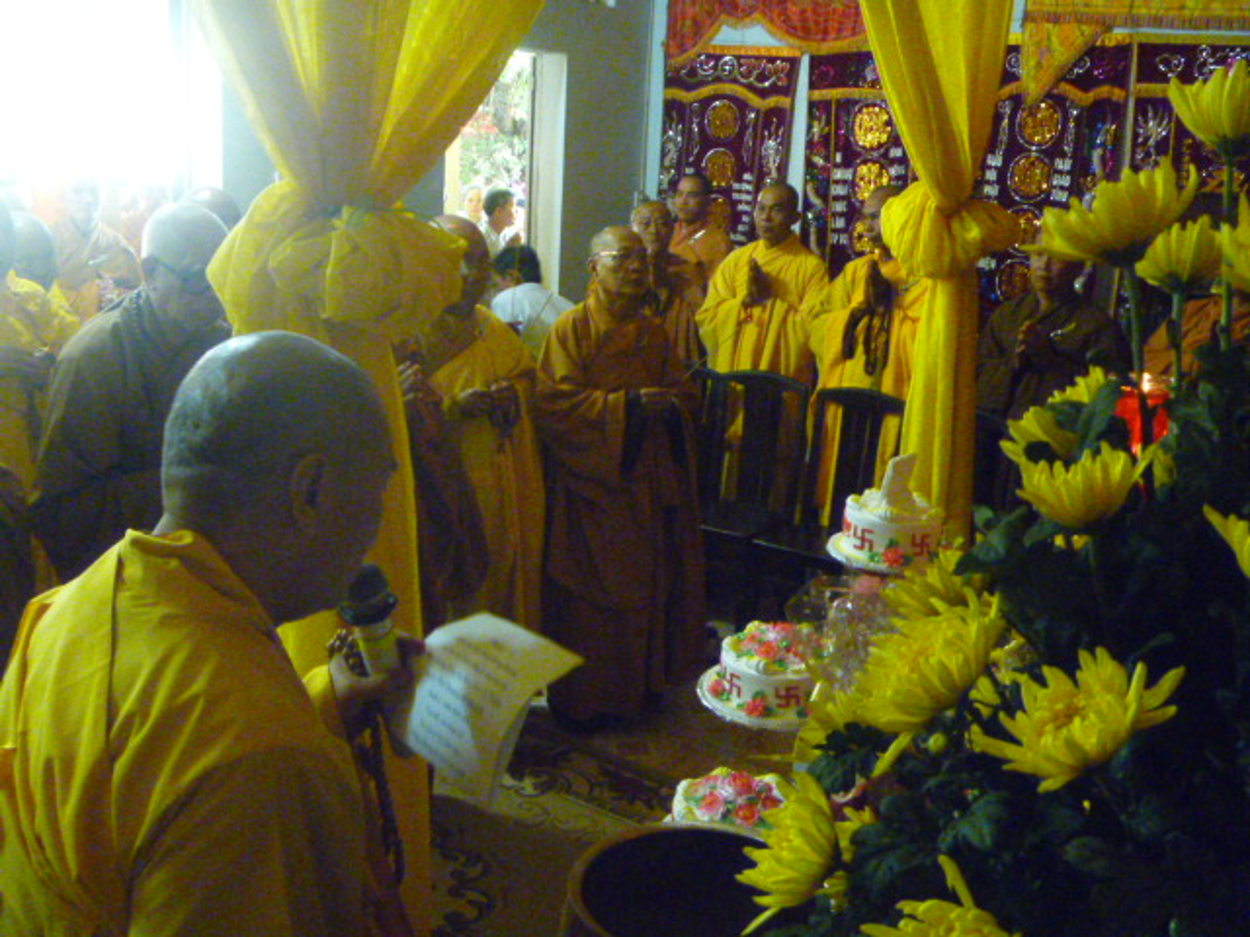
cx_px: 625
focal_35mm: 35
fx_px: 1264
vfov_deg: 40.7
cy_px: 468
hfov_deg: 52.6
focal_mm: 6.3
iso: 1250
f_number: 3.5
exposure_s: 1/15
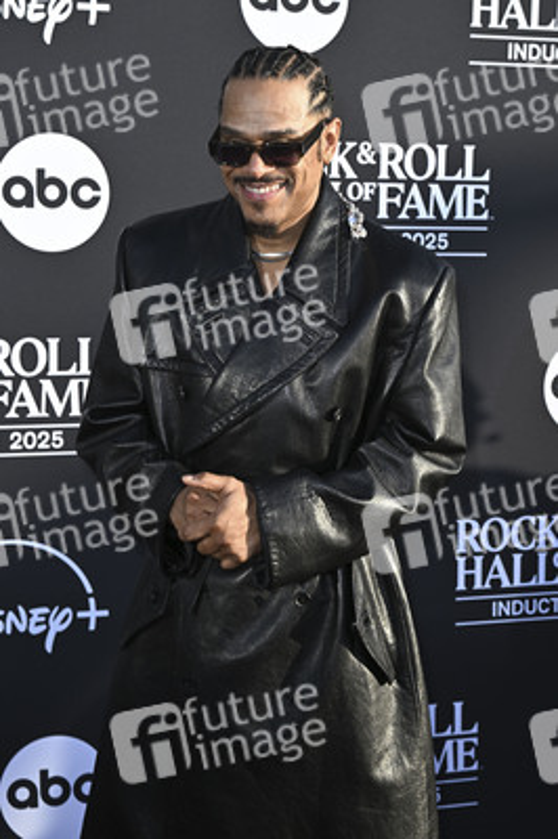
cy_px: 420
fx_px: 1514
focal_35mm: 65
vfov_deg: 31.0
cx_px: 279
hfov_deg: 20.9
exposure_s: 1/320
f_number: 9
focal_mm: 65
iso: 250
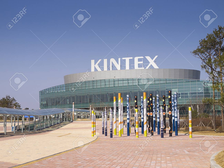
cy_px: 84
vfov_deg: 23.7
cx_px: 112
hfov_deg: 31.2
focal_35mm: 62
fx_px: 401
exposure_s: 1/640
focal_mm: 31
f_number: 8
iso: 100
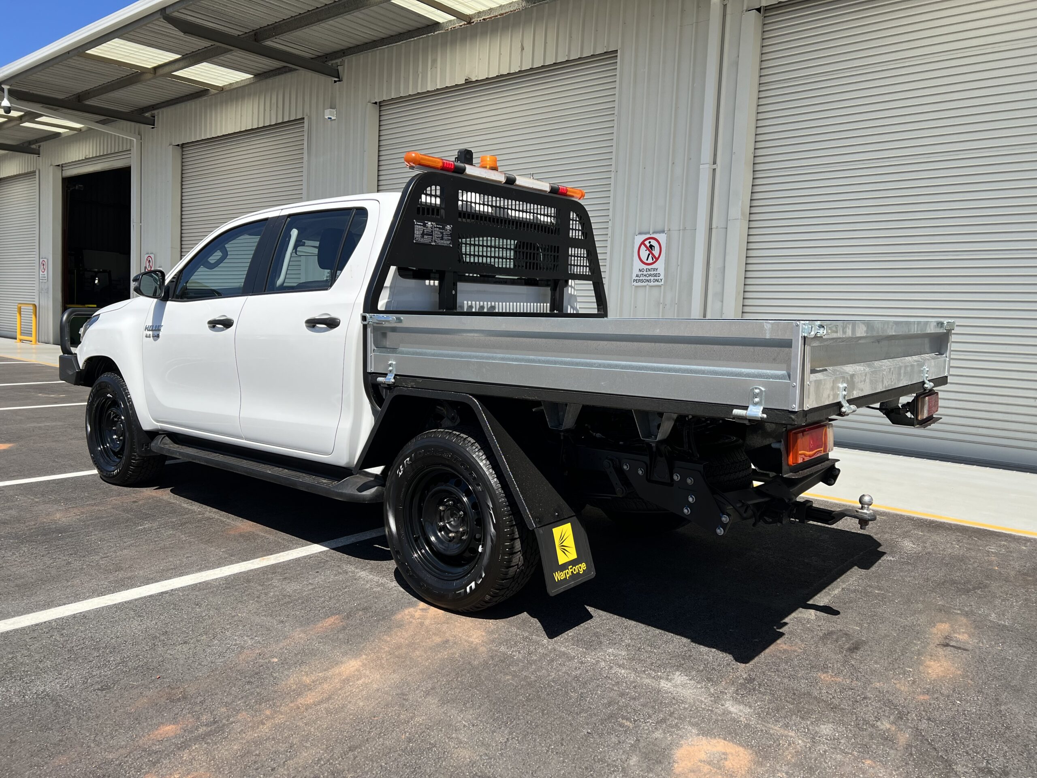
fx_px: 779
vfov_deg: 53.1
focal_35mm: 26
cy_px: 389
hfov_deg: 67.3
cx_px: 518
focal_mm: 5.7
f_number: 1.5
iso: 50
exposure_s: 1/3460
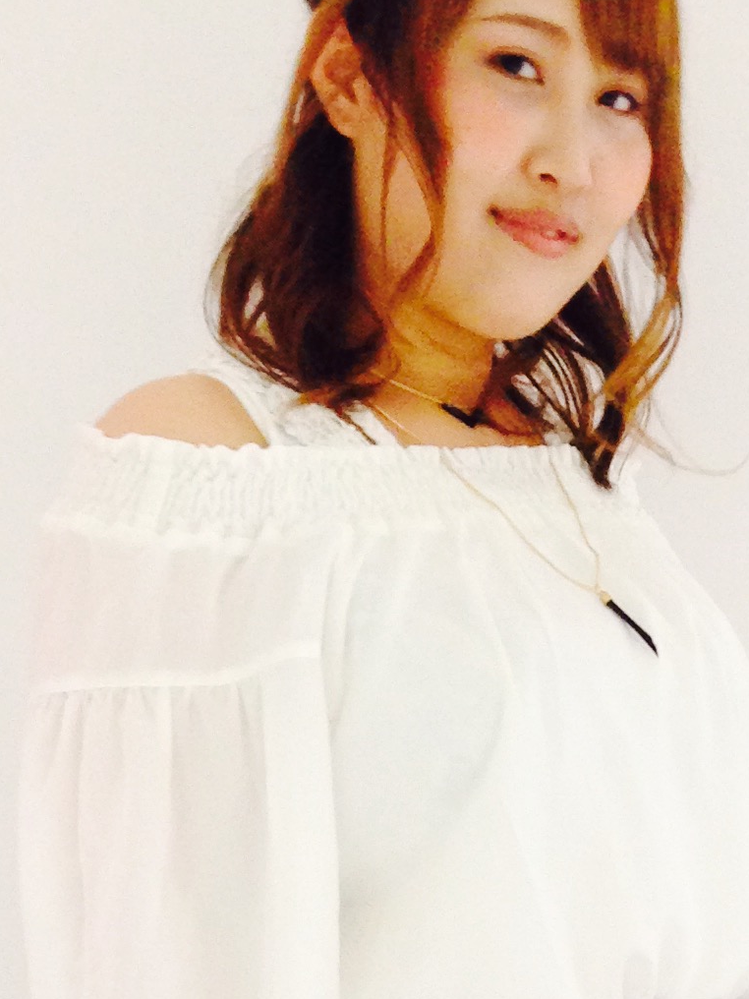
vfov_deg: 17.4
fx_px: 3058
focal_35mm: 106
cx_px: 761
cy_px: 1318
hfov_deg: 13.7
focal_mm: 4.12
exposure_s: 1/20
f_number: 2.4
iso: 160
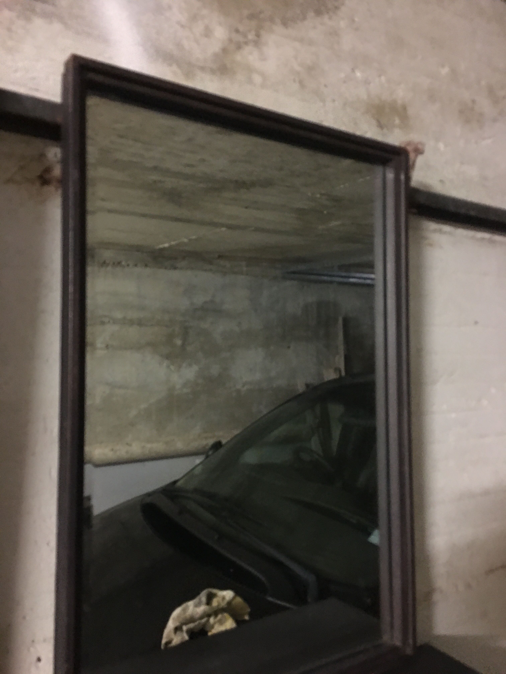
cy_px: 337
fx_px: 565
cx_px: 253
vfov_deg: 61.7
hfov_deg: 48.2
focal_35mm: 29
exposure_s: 1/4
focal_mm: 4.15
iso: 125
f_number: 2.2
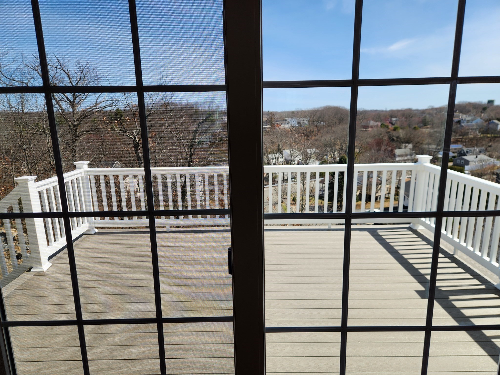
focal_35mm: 23
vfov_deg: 58.9
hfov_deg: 73.9
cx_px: 250
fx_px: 332
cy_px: 188
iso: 20
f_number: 1.8
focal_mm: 5.4
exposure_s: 1/883
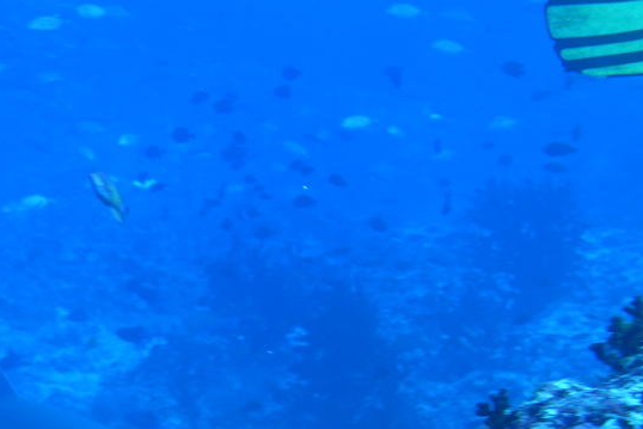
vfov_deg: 10.8
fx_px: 2251
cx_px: 16
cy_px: 395
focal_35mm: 126
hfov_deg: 16.0
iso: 125
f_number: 3.5
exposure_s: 1/80
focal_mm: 19.29
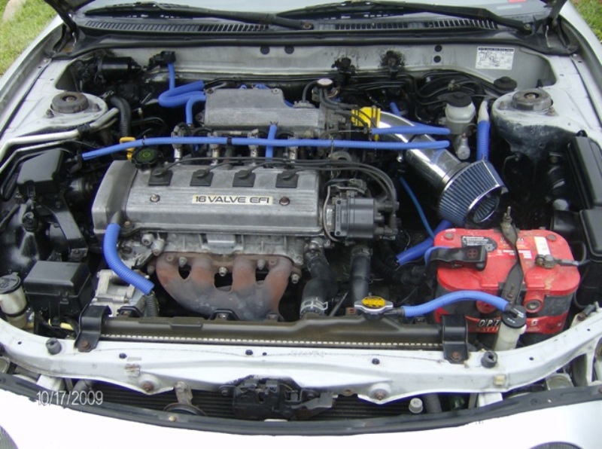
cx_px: 301
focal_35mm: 36
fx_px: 625
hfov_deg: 51.5
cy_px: 224
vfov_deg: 39.5
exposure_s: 1/240
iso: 100
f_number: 2.8
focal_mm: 6
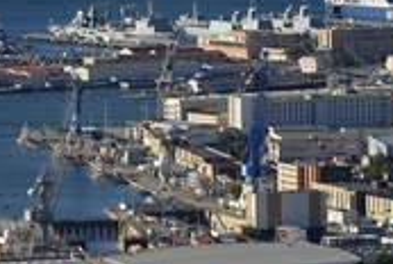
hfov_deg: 4.5
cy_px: 2
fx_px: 5030
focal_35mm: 460
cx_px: 32
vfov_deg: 3.0
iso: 200
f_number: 10
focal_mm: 190
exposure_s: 1/500
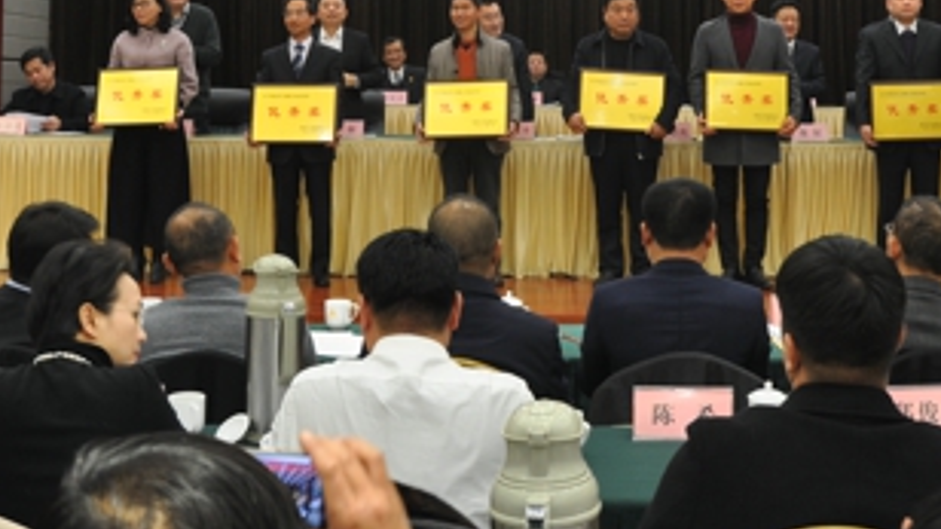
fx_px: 1372
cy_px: 3
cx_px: 574
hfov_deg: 37.7
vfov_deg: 21.1
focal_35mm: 55
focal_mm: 18
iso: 400
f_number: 5
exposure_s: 1/25
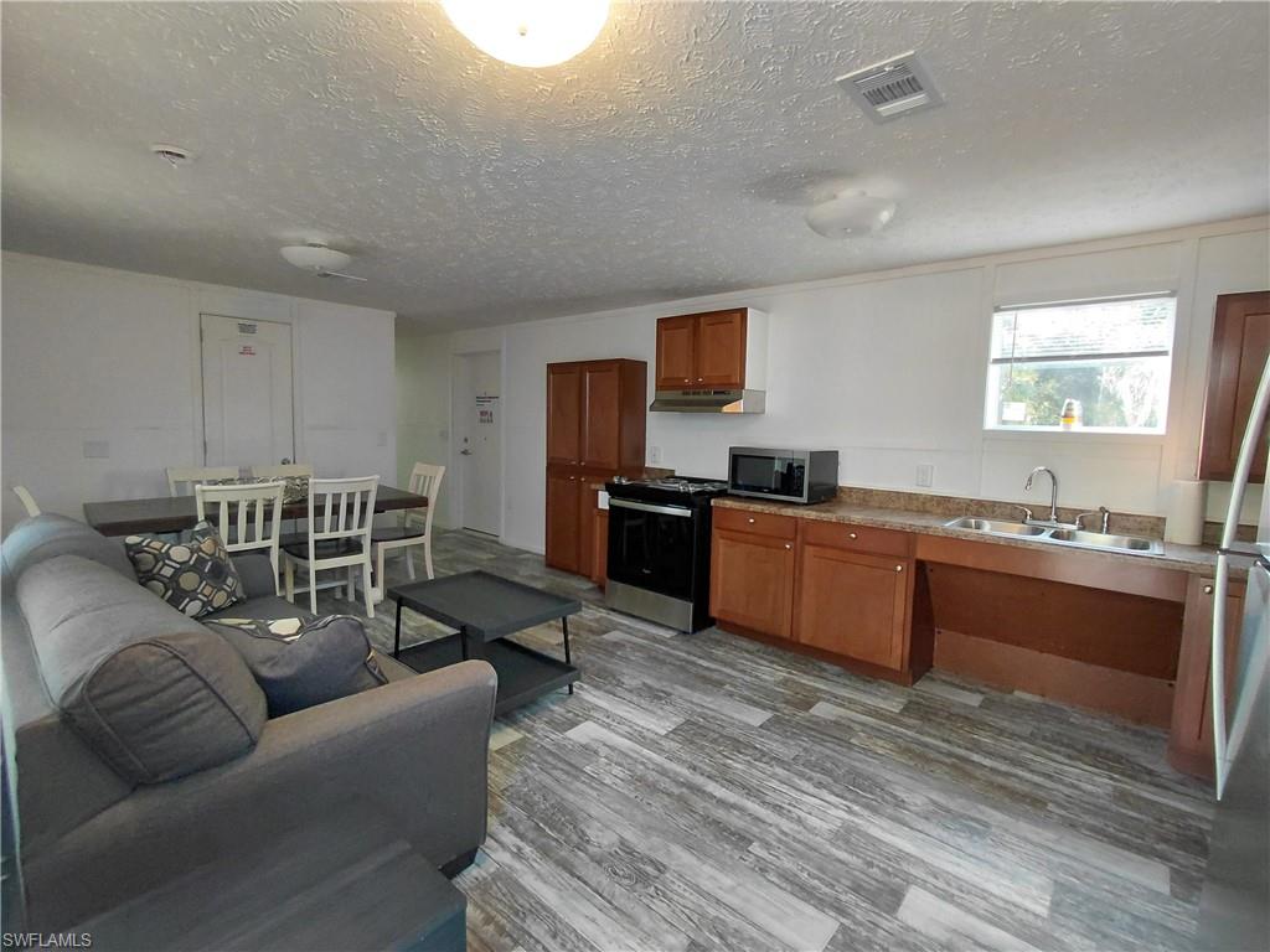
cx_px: 635
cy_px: 476
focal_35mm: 16
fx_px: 587
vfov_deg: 78.1
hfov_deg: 94.5
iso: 160
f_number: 2.2
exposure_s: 1/60
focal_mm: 1.64
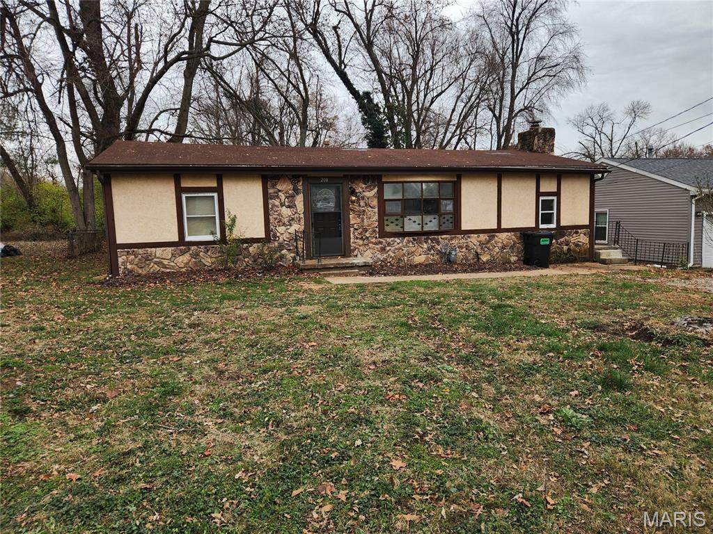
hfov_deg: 73.9
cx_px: 356
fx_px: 474
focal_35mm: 23
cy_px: 267
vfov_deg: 58.9
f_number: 1.8
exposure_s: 1/263
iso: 20
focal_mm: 5.4
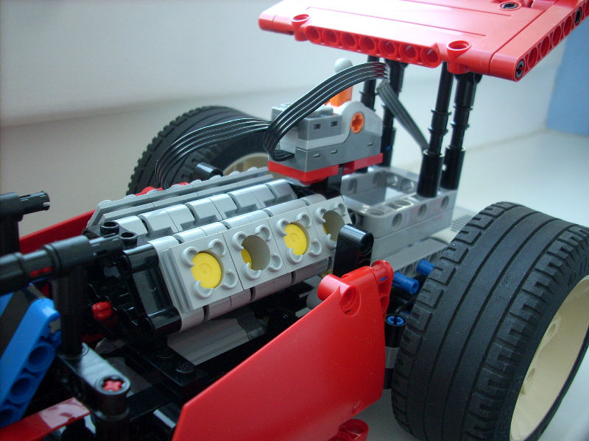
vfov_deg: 38.7
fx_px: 630
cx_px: 294
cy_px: 220
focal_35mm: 37
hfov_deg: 50.1
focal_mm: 6.2
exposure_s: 1/30
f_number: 2.8
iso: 175
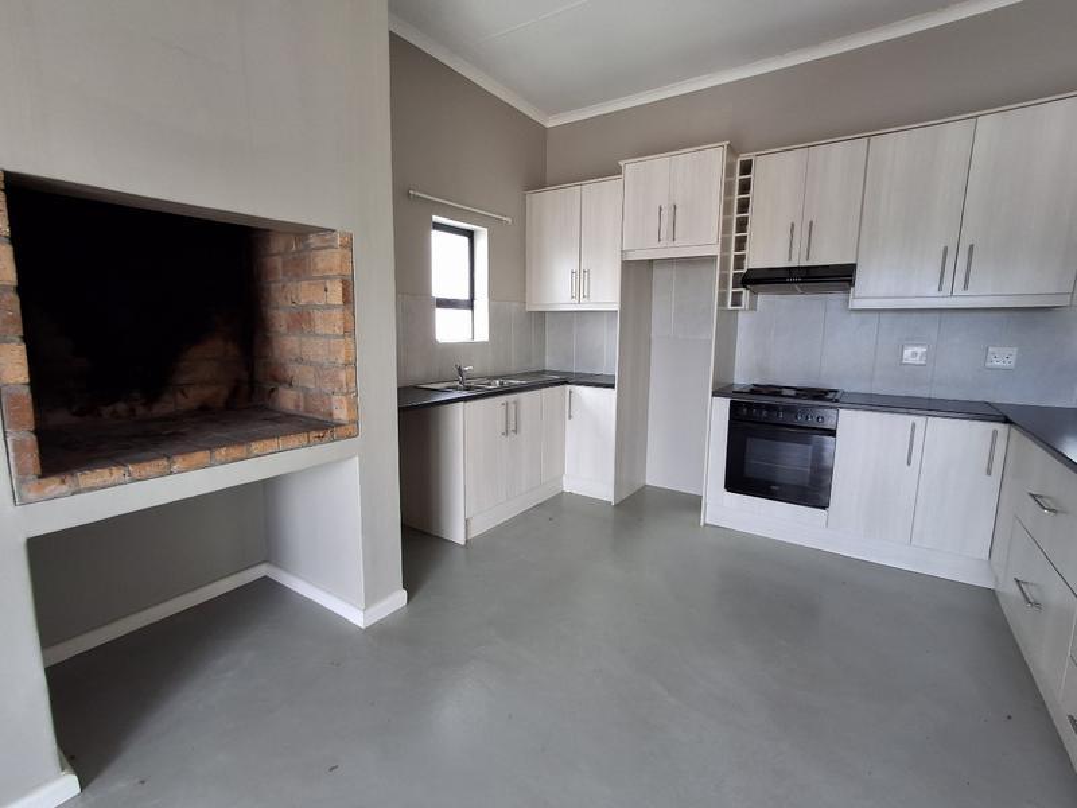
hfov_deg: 94.5
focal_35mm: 16
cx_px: 538
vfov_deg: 78.1
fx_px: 498
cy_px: 404
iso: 40
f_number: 2.2
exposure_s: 1/50
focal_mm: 1.64
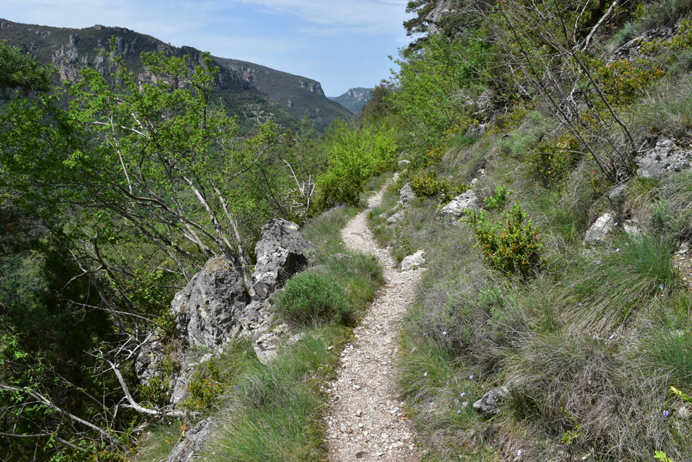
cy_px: 231
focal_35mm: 30
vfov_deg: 43.6
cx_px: 346
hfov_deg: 61.9
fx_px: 577
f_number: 20
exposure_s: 1/200
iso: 400
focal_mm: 20
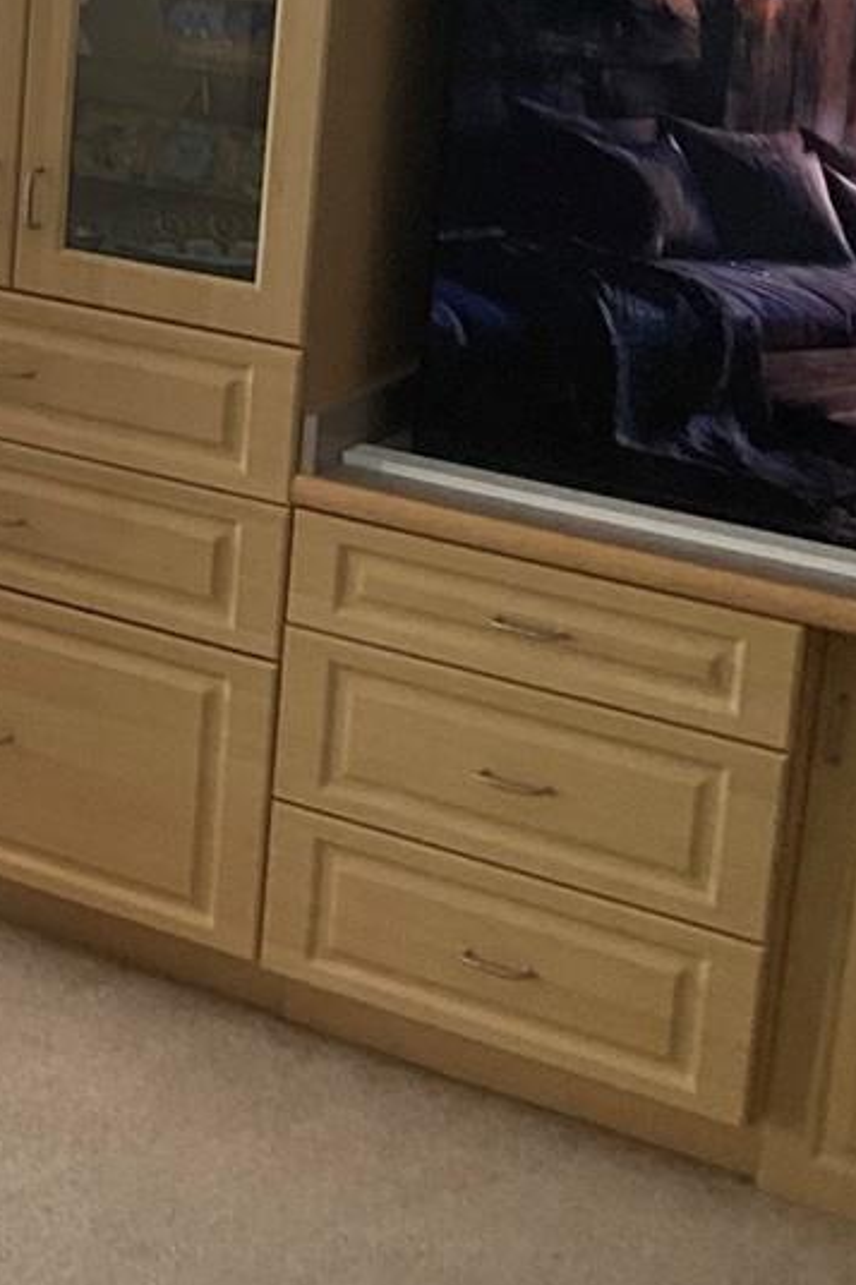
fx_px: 3212
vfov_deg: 22.1
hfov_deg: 13.6
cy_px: 153
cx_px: -669
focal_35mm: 90
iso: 40
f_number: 1.8
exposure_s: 1/60
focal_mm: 3
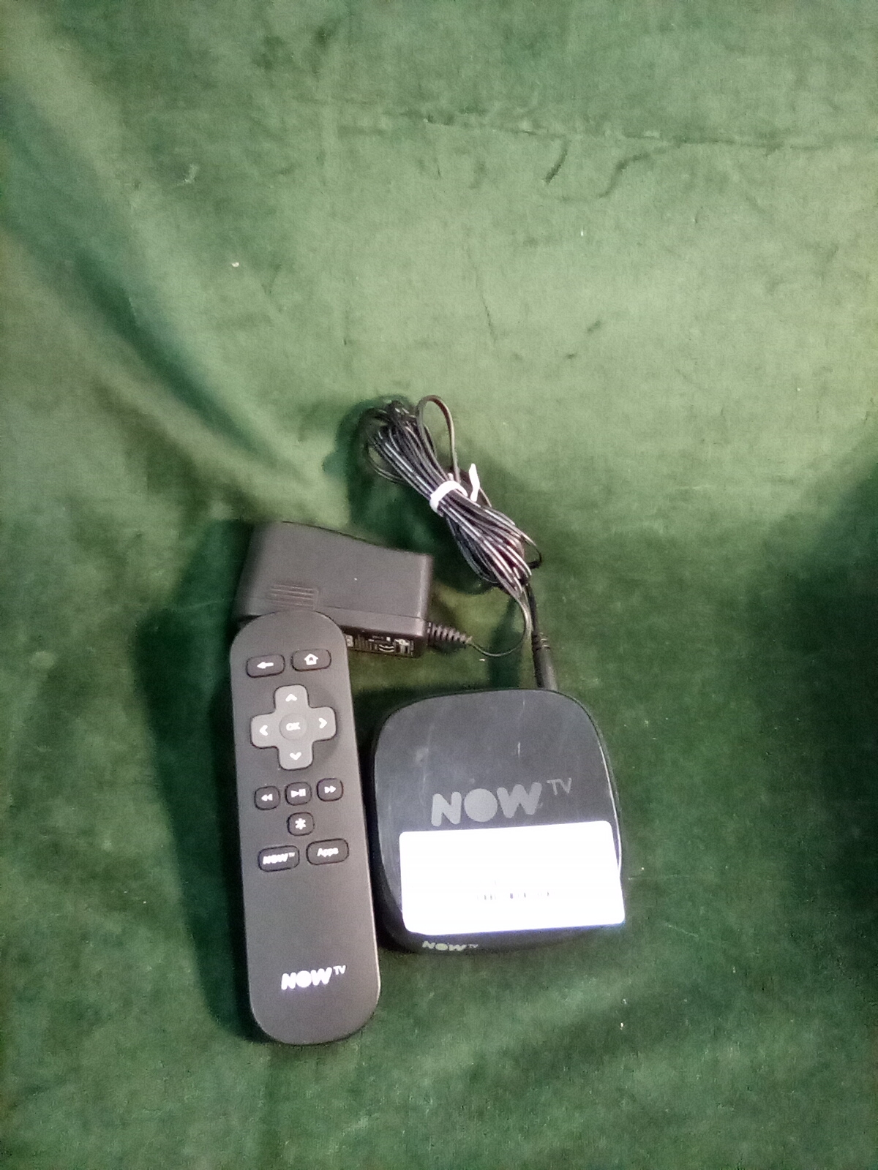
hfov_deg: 49.7
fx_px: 947
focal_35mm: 28
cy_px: 585
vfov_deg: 63.4
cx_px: 439
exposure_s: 1/20
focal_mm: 2.27
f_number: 2.2
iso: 331
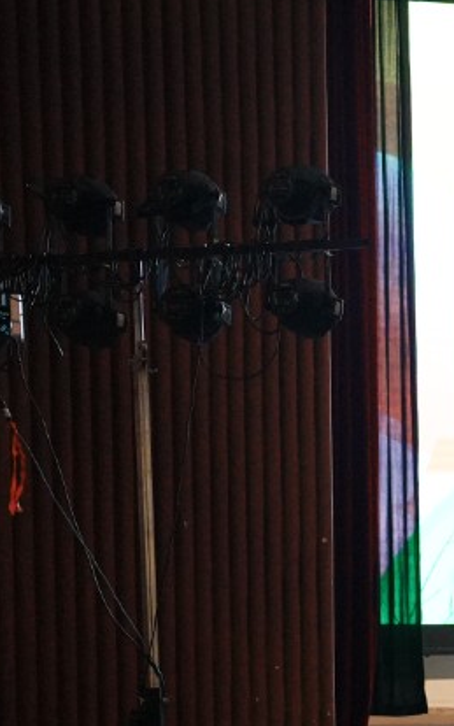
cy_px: 822
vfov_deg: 10.5
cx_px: 1311
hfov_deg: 6.2
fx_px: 3897
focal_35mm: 197
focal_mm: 50
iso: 3200
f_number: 2.8
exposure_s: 1/200
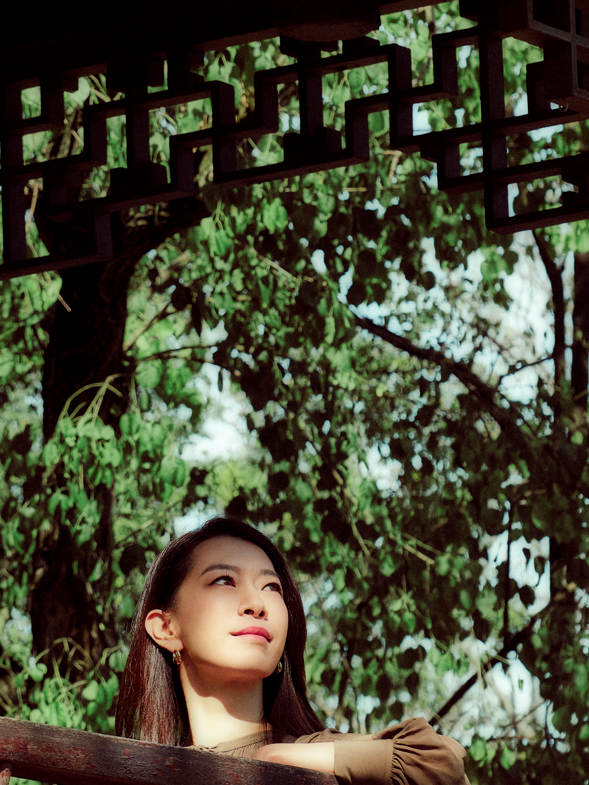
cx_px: 11
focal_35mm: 262
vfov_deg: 7.5
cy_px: 139
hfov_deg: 5.7
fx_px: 5943
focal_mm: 100
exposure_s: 1/125
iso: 100
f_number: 8
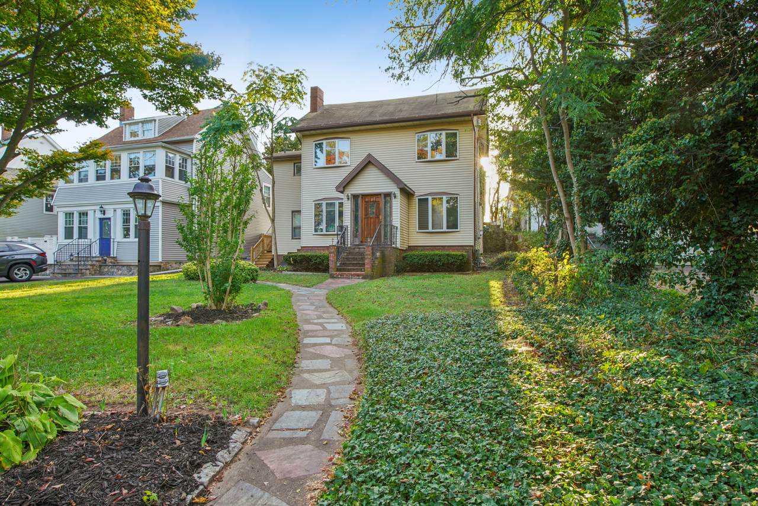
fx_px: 421
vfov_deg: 62.0
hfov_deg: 84.0
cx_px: 379
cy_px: 253
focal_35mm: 20
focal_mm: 20
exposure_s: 1/13
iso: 100
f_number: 9
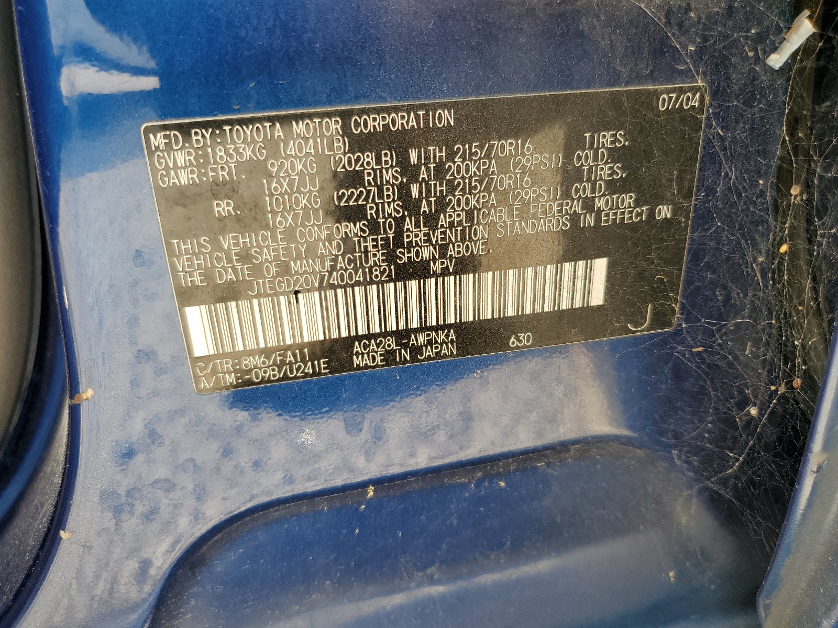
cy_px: 314
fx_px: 629
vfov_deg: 53.1
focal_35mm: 26
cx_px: 419
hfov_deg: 67.3
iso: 50
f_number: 1.5
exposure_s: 1/164
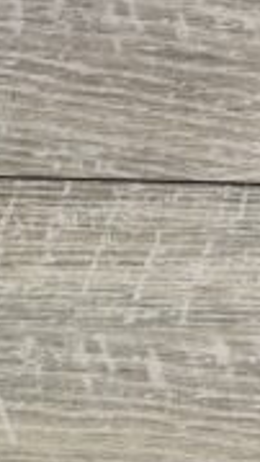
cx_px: -36
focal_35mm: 79
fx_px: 966
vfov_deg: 25.8
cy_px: 437
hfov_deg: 14.9
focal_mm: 4.25
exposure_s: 1/60
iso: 80
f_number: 1.8
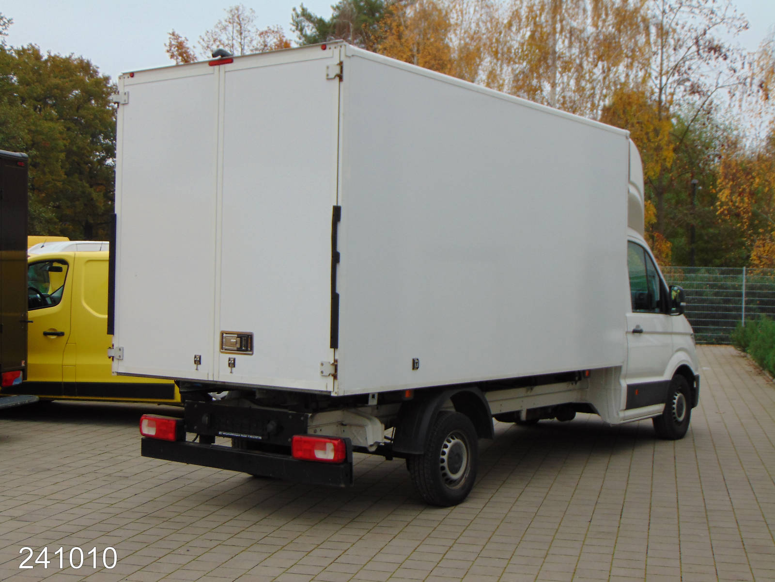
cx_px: 388
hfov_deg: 38.2
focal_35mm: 50
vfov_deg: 29.1
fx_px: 1119
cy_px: 291
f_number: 3.5
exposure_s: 1/50
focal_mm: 9
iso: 80
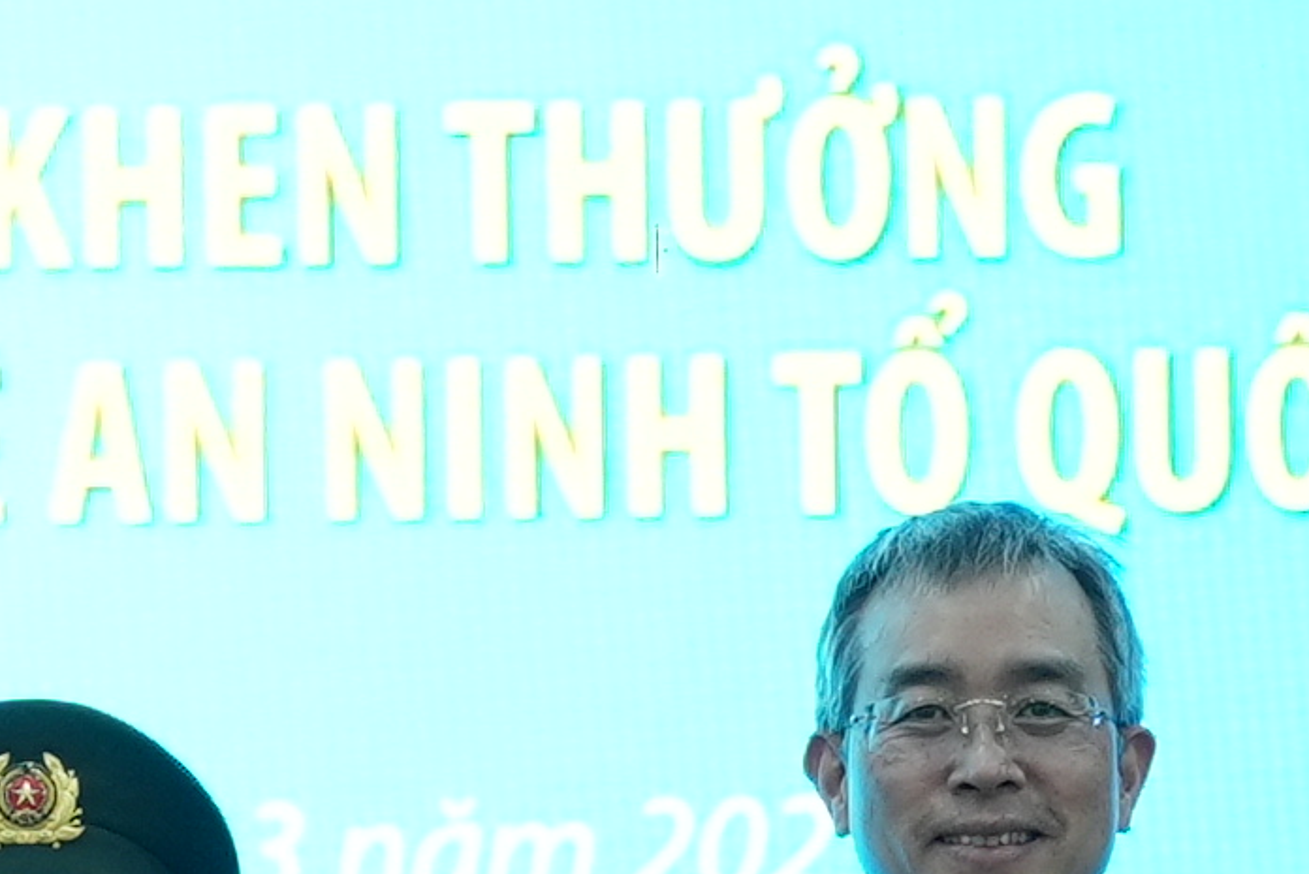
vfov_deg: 6.7
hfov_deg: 10.1
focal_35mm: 201
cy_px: 1464
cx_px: -15
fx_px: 7313
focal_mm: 33
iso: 1000
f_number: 4
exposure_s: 1/100
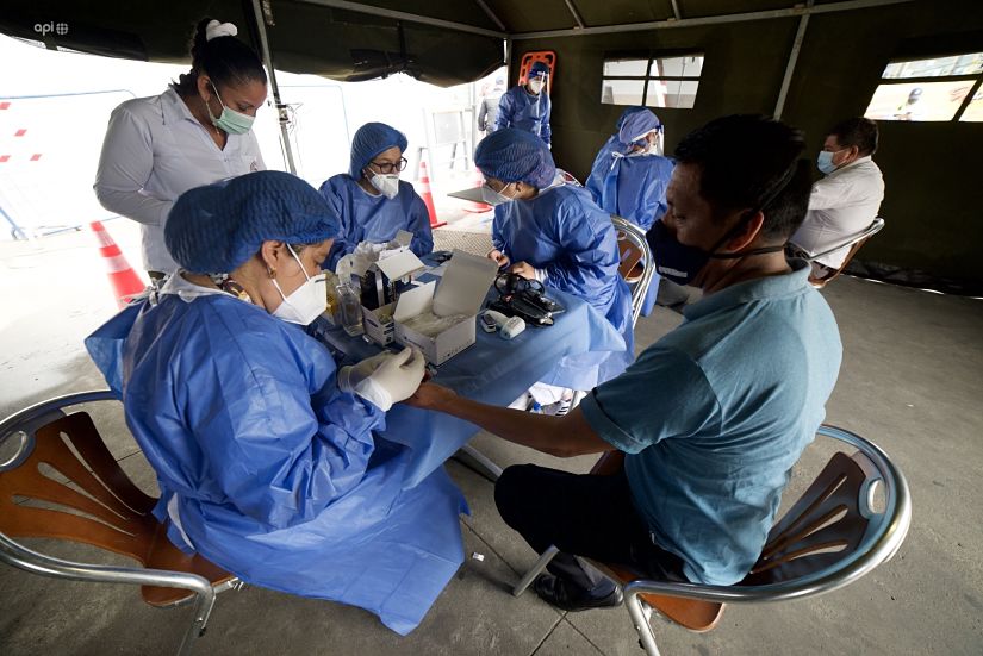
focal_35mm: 14
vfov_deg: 81.3
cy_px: 328
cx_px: 492
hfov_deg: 104.2
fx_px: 382
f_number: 4
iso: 1600
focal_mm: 14
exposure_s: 1/250
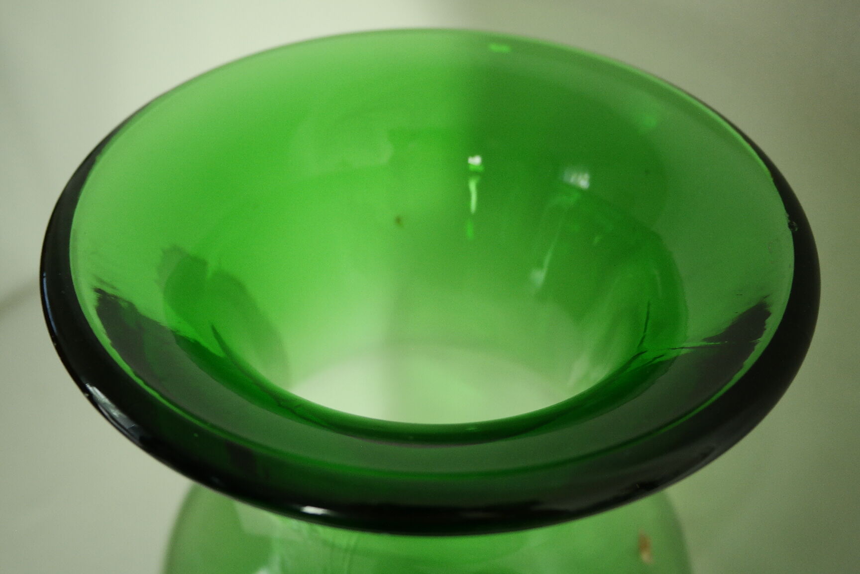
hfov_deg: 53.1
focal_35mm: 36
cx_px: 430
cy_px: 287
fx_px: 860
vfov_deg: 36.9
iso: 800
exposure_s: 1/30
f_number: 5.6
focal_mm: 24
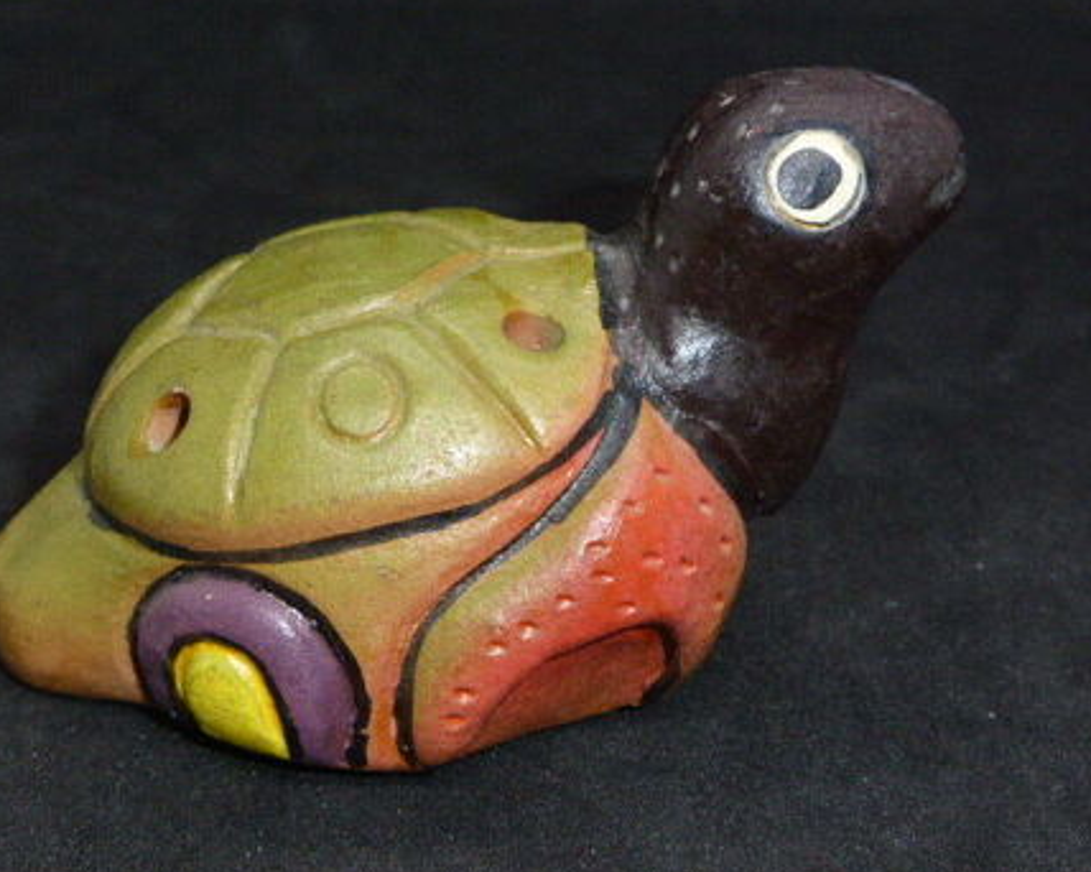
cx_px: 520
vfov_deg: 18.9
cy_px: 428
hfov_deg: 23.6
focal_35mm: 81
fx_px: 2614
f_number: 5
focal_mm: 12.5
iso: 640
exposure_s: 1/60
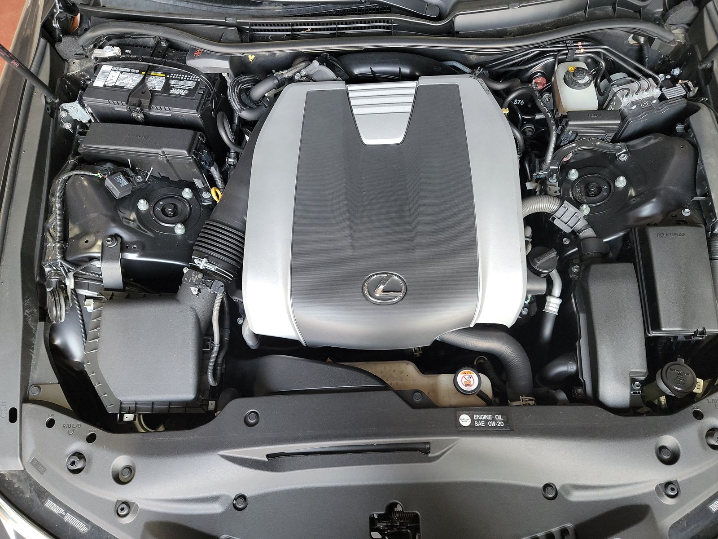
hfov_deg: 71.6
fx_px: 498
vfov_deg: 56.8
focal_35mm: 24
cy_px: 270
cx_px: 359
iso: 406
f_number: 1.8
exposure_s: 1/59
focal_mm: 6.7
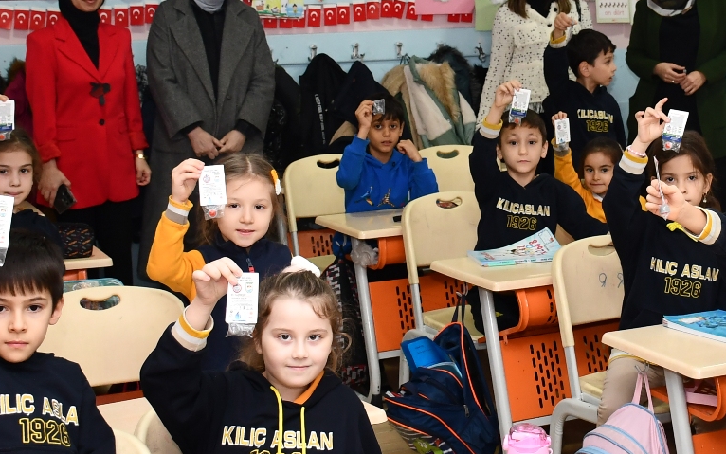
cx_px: 564
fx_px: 1385
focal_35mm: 70
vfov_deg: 18.5
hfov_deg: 28.8
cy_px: 123
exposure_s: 1/60
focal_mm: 18
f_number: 4
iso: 640
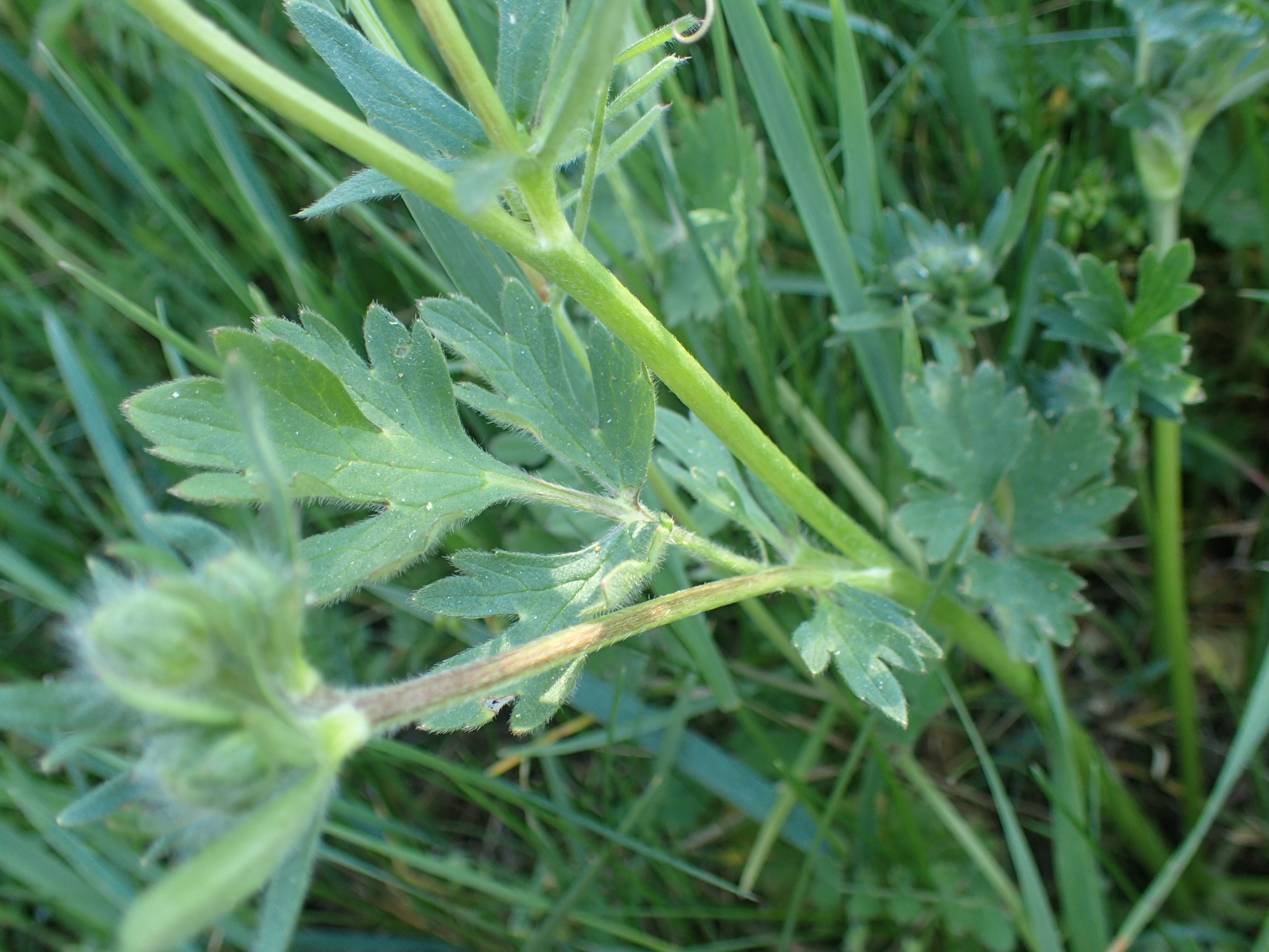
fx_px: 1100
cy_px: 476
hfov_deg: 60.0
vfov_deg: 46.8
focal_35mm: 30
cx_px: 634
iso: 100
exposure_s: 1/125
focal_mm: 5.5
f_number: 2.3
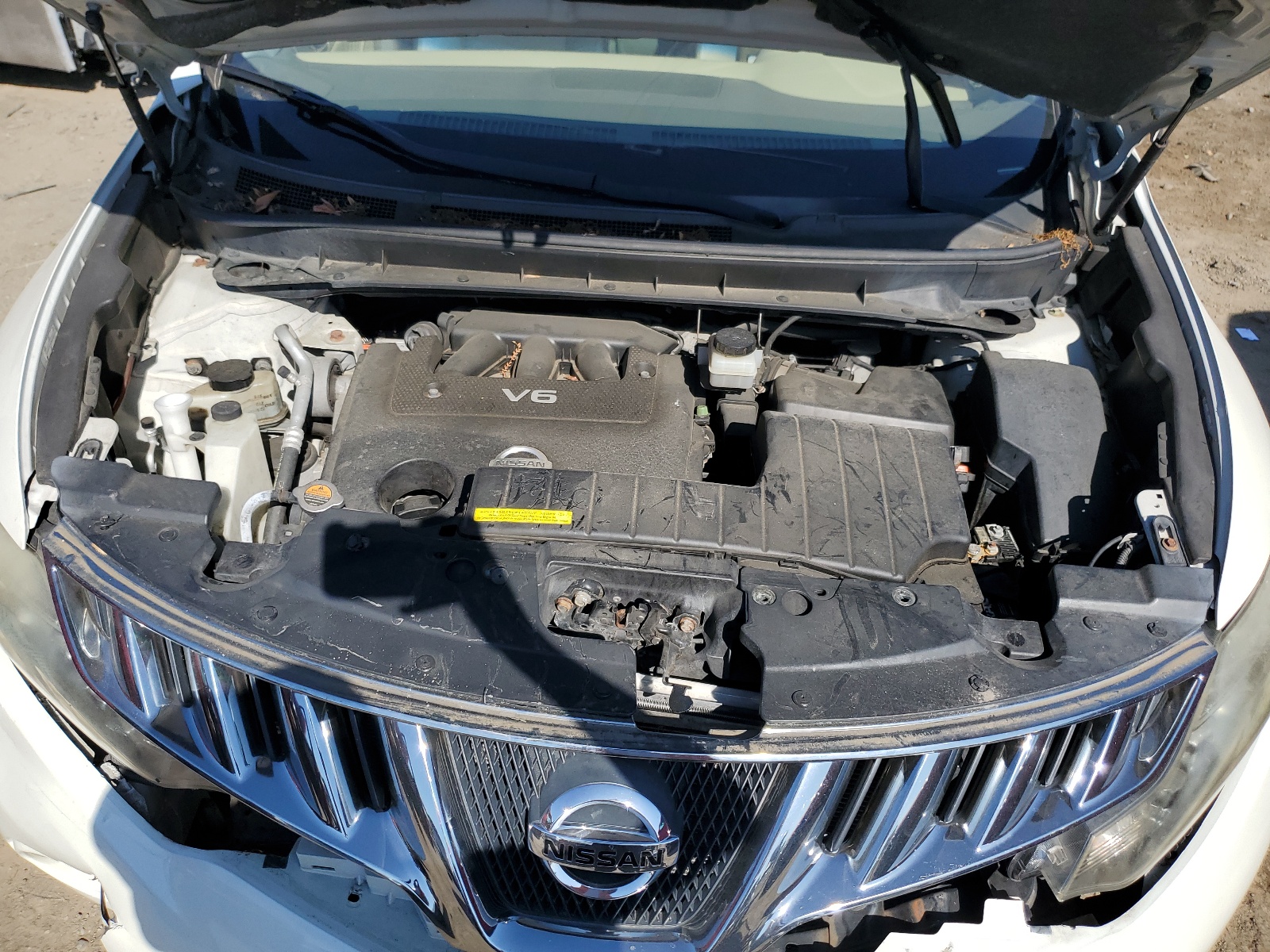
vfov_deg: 53.1
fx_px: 954
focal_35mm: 26
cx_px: 635
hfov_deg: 67.3
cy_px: 476
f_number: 1.5
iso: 50
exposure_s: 1/3333
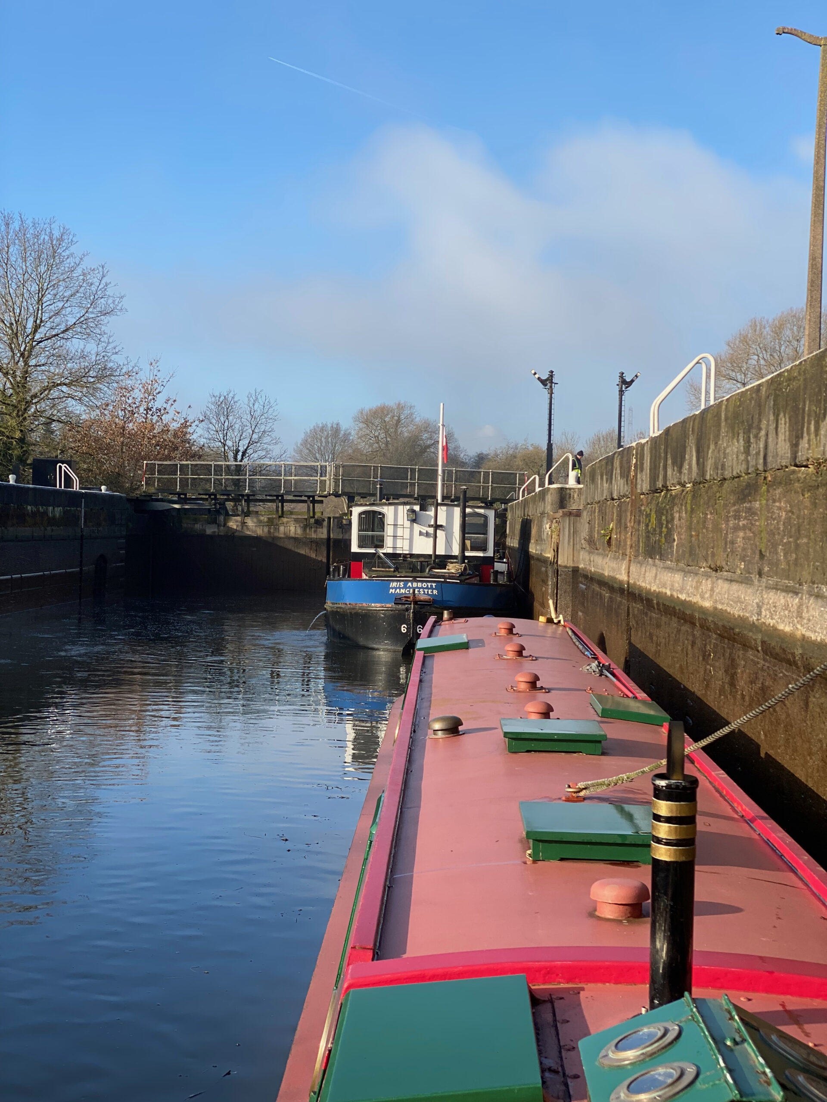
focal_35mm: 52
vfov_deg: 36.8
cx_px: 414
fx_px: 1656
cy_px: 551
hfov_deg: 28.0
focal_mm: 6
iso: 20
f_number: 2
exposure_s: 1/799
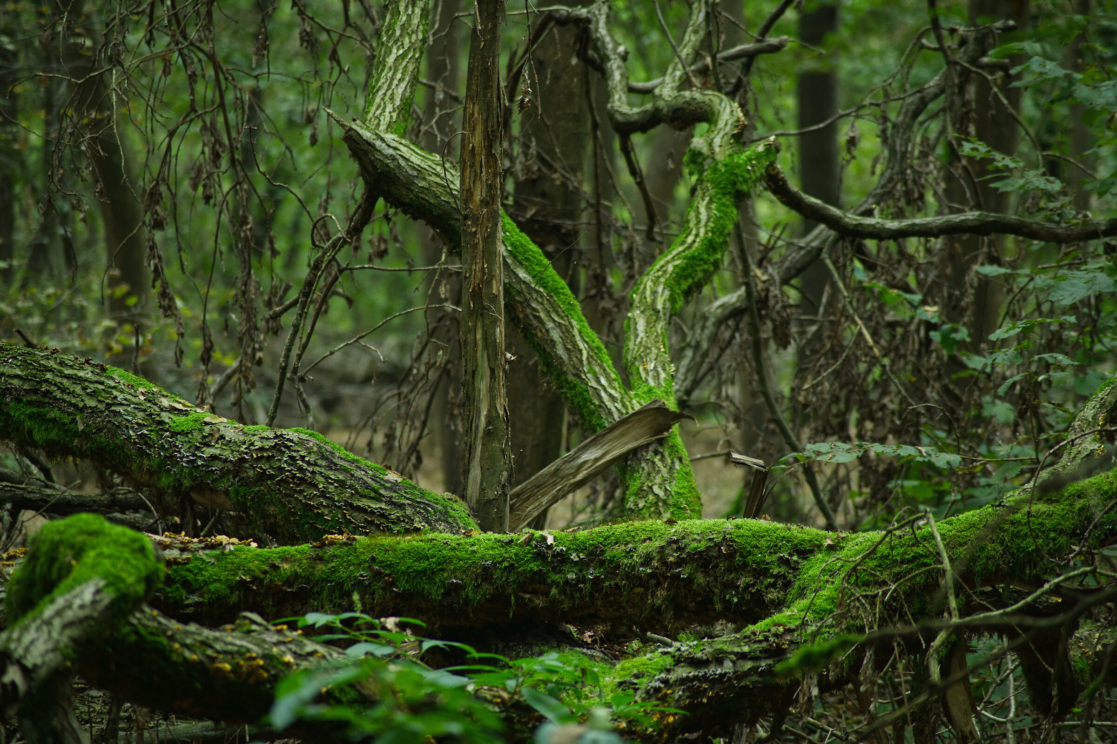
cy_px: 372
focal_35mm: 185
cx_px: 558
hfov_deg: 11.1
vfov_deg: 7.4
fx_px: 5739
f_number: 4.5
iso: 1000
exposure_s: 1/250
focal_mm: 185
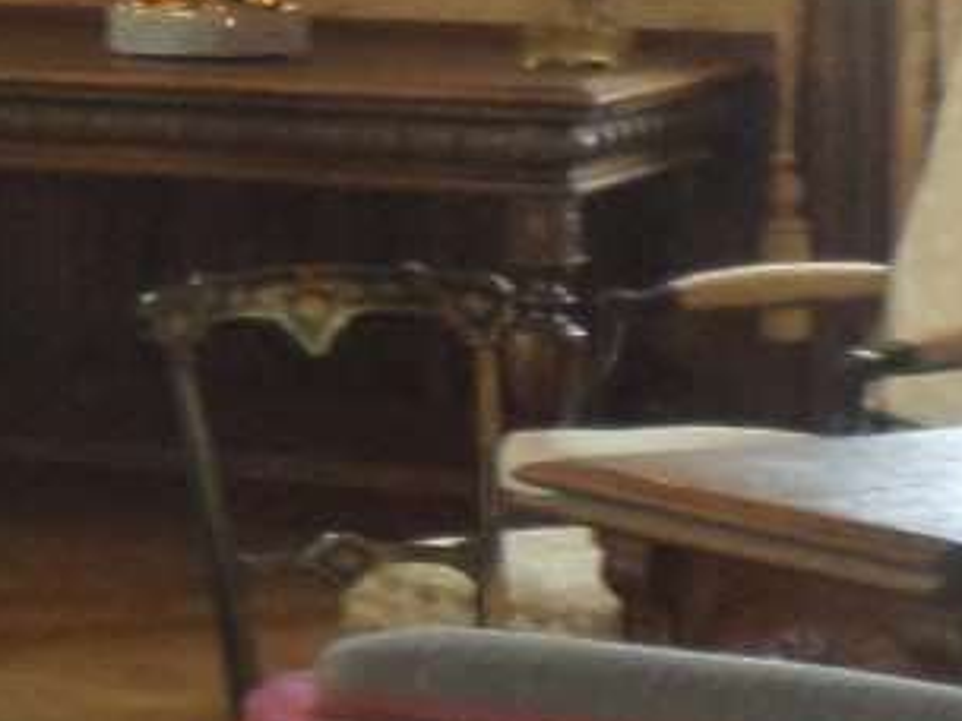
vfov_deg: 9.0
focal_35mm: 163
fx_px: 4530
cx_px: -725
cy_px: -120
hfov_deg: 11.3
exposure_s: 1/30
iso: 240
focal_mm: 4.5
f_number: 2.5
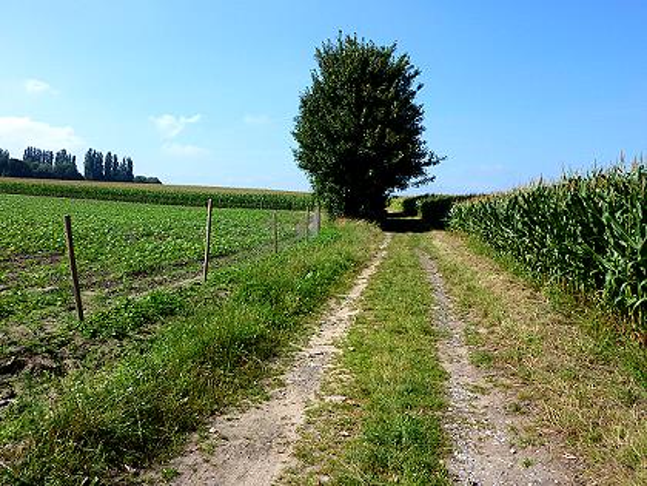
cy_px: 243
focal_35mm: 25
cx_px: 324
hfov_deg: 69.4
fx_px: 467
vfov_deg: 54.9
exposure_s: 1/500
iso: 80
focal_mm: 4.1
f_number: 4.5
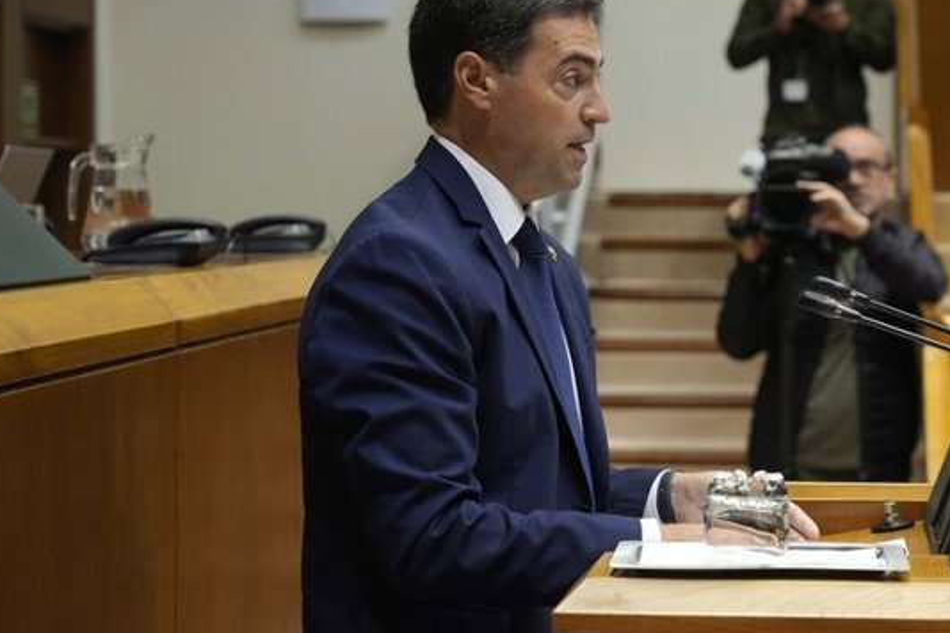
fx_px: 2560
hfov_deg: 21.0
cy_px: 274
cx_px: 587
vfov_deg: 14.1
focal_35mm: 97
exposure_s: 1/320
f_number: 4.5
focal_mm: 75
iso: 3200
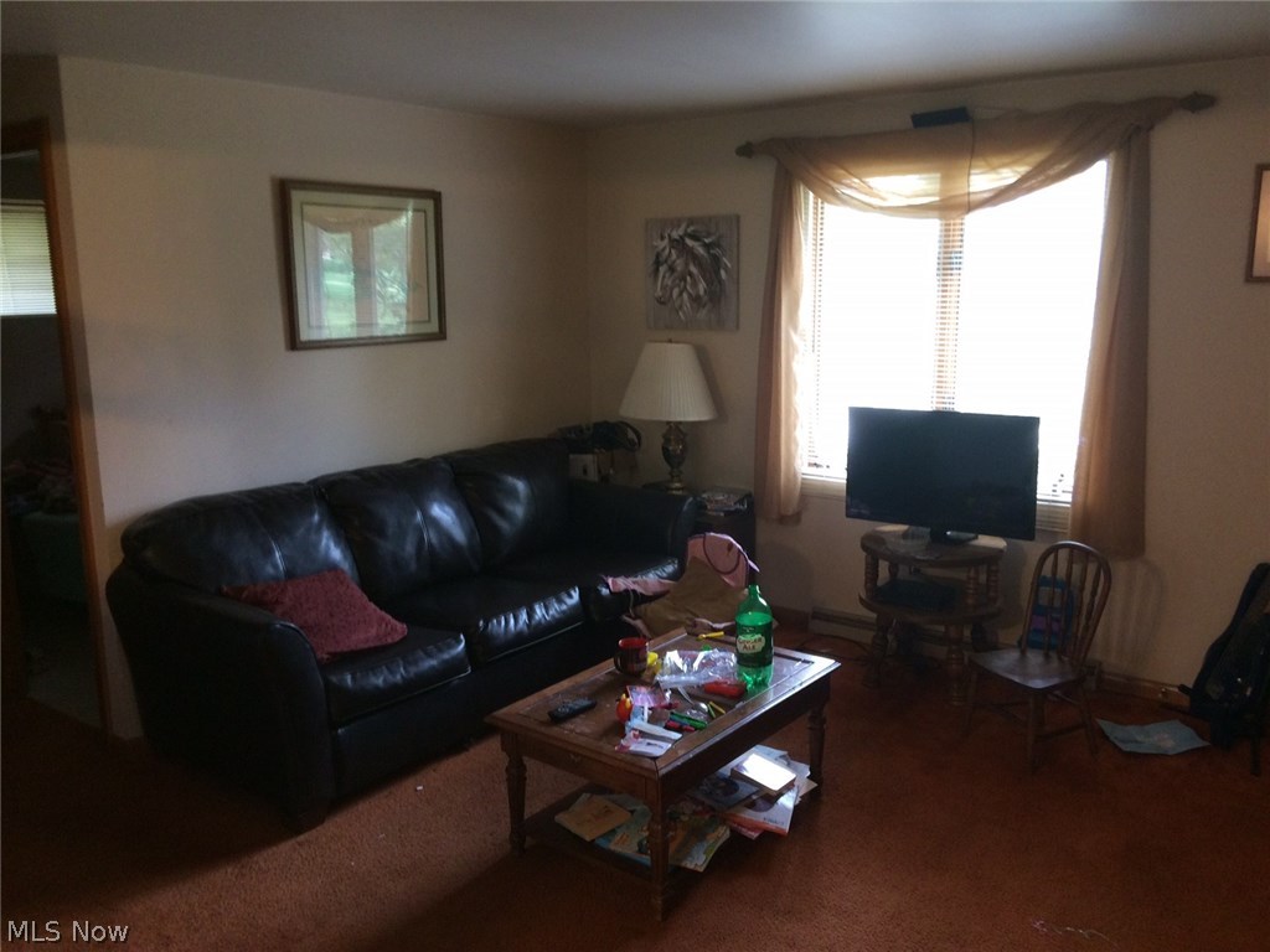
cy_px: 476
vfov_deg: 48.2
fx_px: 1064
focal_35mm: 29
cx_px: 635
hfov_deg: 61.7
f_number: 2.2
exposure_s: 1/30
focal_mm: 4.15
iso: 160
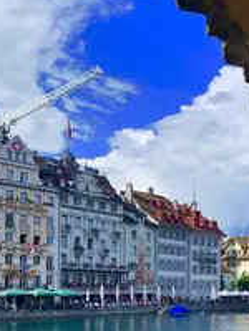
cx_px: 239
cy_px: 296
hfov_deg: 26.8
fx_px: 499
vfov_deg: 34.8
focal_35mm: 52
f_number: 1.8
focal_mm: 4.25
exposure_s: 1/1447
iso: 25
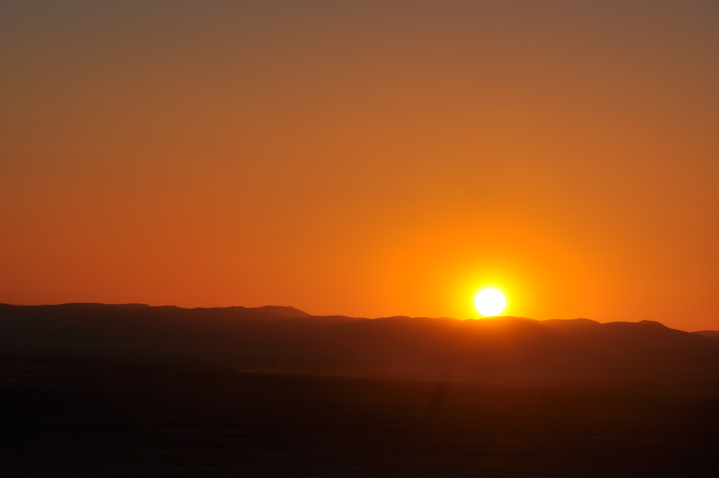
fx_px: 3142
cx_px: 360
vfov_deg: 8.7
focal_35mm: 158
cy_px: 239
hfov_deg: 13.1
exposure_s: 1/800
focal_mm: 105
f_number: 14
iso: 200
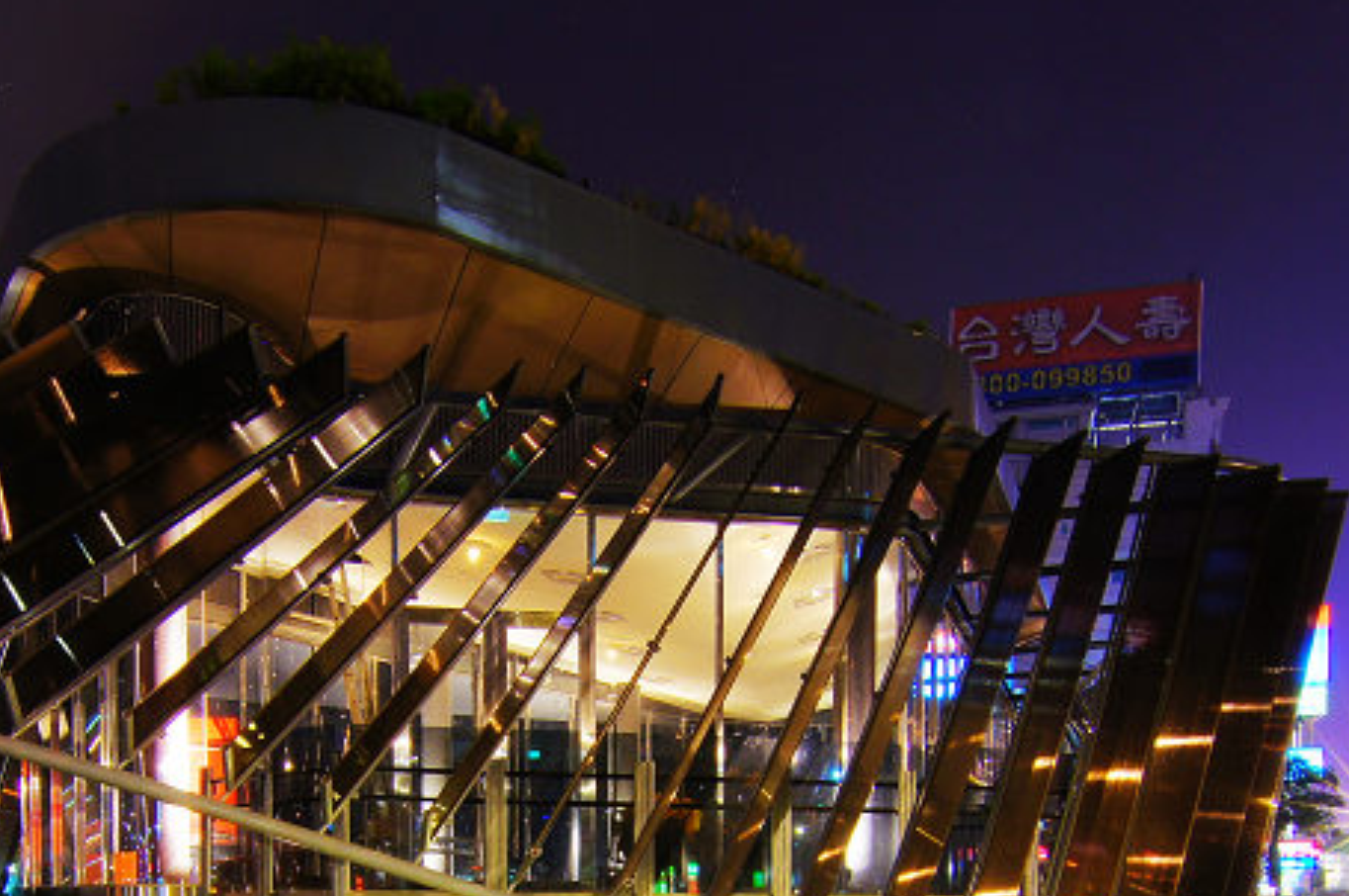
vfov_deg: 31.8
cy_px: 973
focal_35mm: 37
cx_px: 557
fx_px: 1389
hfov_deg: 51.5
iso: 100
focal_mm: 11
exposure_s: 40
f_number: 16
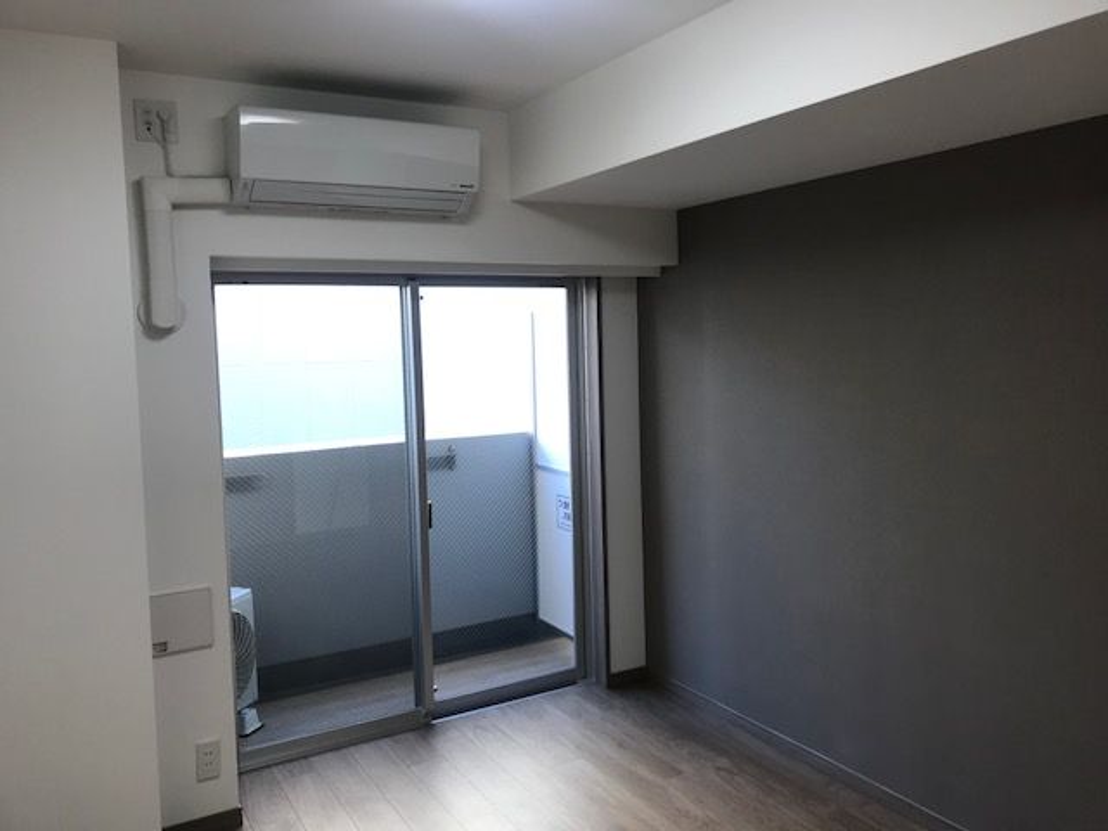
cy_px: 416
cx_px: 554
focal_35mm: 28
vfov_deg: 49.7
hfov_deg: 63.4
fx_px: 896
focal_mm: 3.99
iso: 25
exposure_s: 1/49
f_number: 1.8
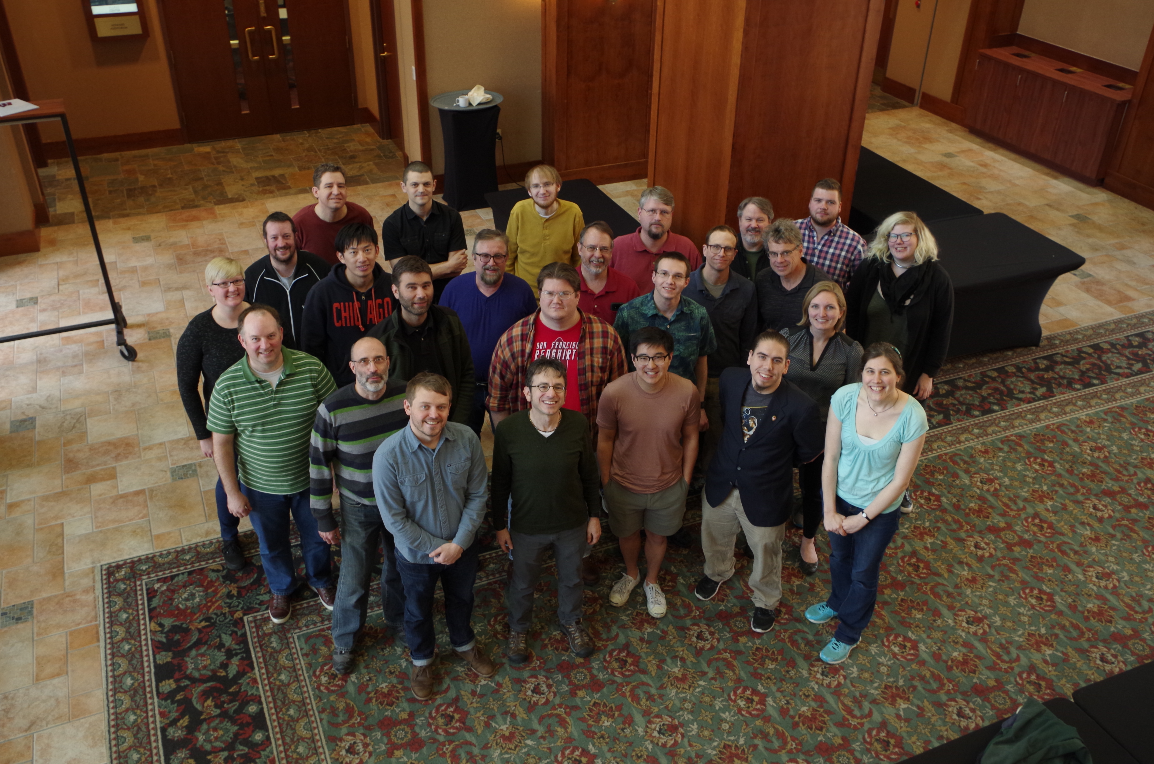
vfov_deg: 41.1
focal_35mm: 32
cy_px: 382
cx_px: 577
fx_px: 1020
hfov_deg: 59.0
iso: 800
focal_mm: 21.25
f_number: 5
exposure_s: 1/40
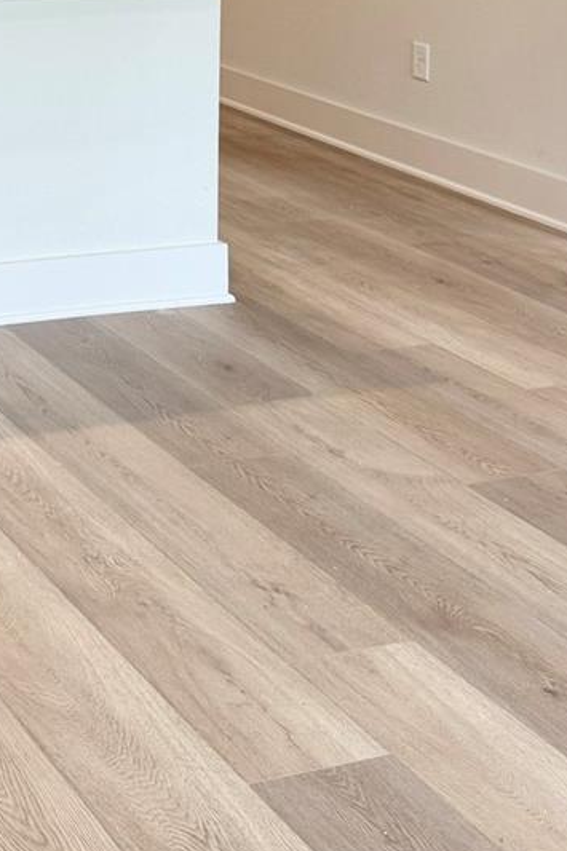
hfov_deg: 17.7
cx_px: -176
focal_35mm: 72
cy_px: -123
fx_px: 1702
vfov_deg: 25.7
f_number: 1.78
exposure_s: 1/120
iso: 125
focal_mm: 6.76
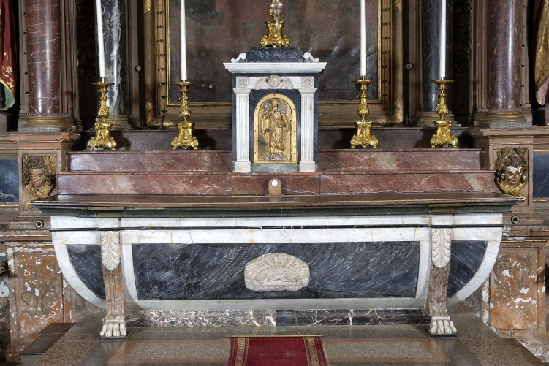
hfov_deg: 40.3
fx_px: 747
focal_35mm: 49
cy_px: 181
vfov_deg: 27.5
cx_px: 275
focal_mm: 32
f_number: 14
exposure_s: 1
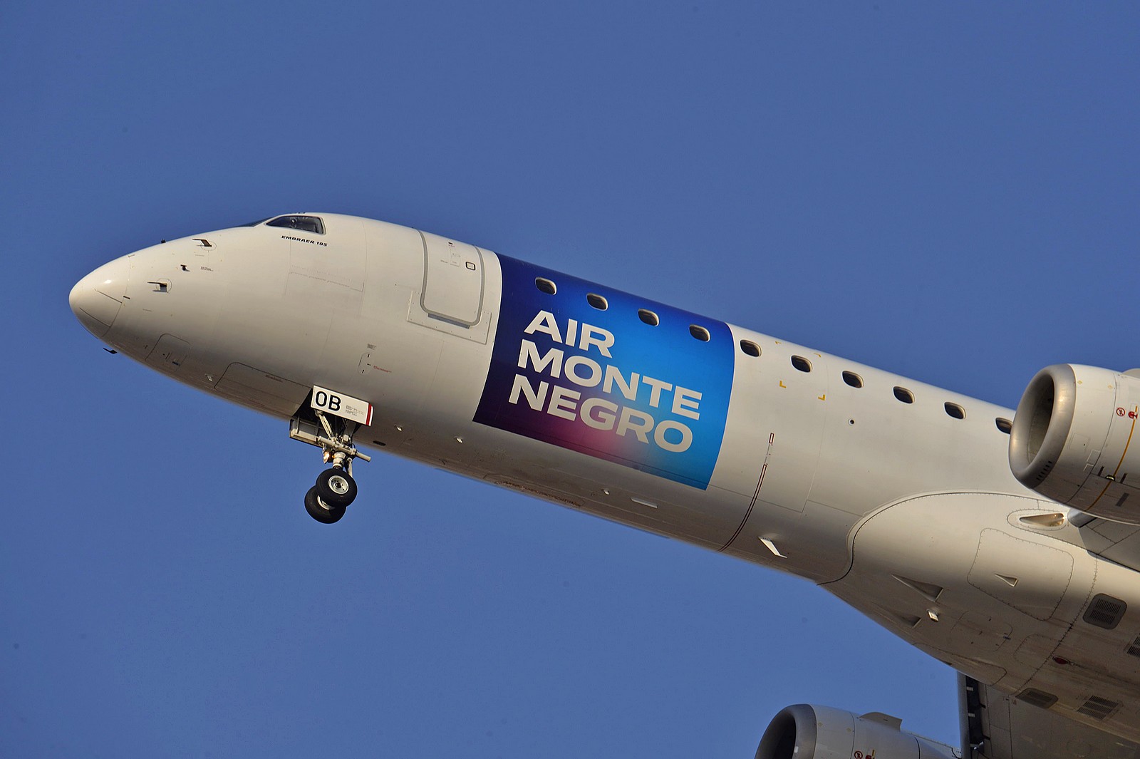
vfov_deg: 3.4
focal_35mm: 400
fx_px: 12660
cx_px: 570
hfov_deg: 5.2
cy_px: 380
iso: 200
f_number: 11
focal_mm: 400
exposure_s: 1/640
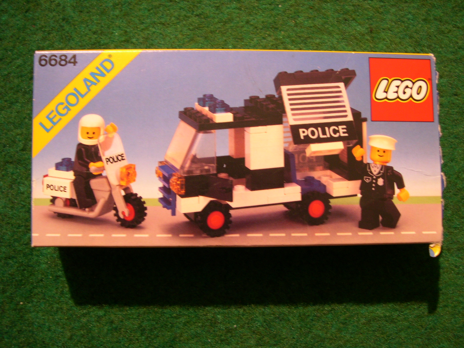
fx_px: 509
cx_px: 232
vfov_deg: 37.7
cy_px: 174
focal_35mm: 38
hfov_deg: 49.0
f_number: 2.8
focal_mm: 8
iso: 153
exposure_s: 1/5.1
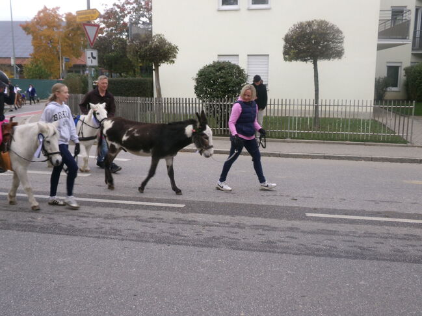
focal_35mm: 37
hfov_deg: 50.1
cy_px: 158
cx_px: 211
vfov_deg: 38.7
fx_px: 451
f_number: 4
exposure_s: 1/140
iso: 100
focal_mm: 6.6
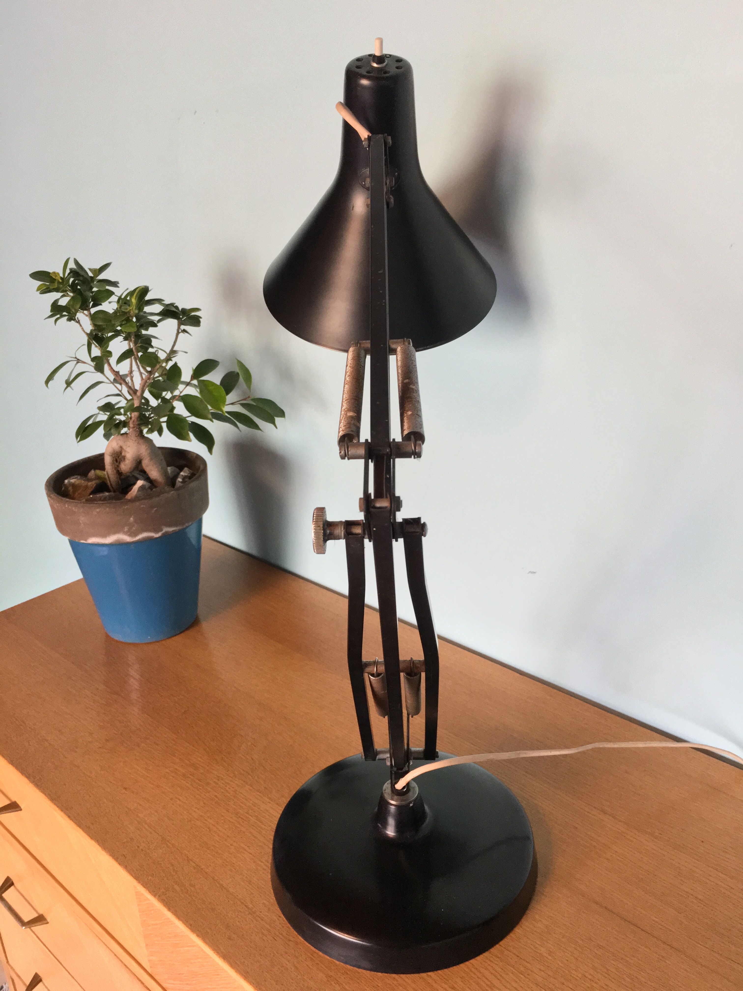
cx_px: 372
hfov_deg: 48.2
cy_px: 496
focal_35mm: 29
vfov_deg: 61.7
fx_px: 830
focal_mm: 4.15
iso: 200
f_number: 2.2
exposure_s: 1/25
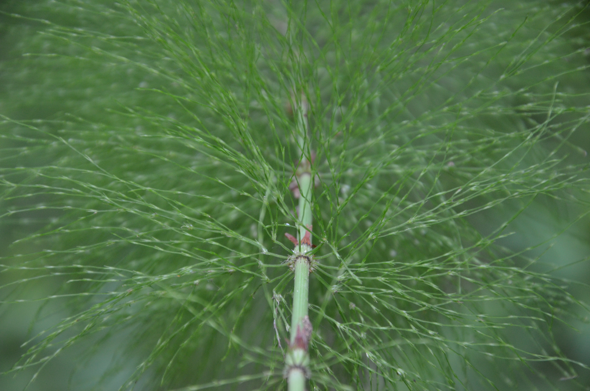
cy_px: 196
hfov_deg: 13.1
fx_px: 2576
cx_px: 295
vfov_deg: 8.7
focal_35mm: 158
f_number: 5.6
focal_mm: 105
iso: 800
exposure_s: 1/60
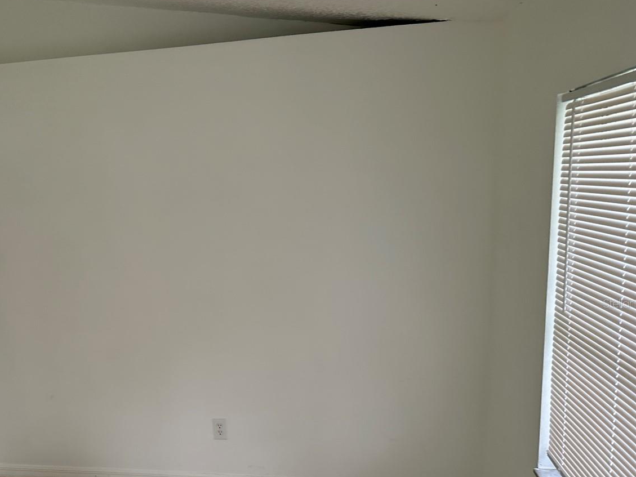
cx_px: 206
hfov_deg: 52.8
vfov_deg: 41.4
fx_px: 625
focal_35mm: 34
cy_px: 303
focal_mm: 6.86
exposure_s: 1/121
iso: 64
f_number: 1.78
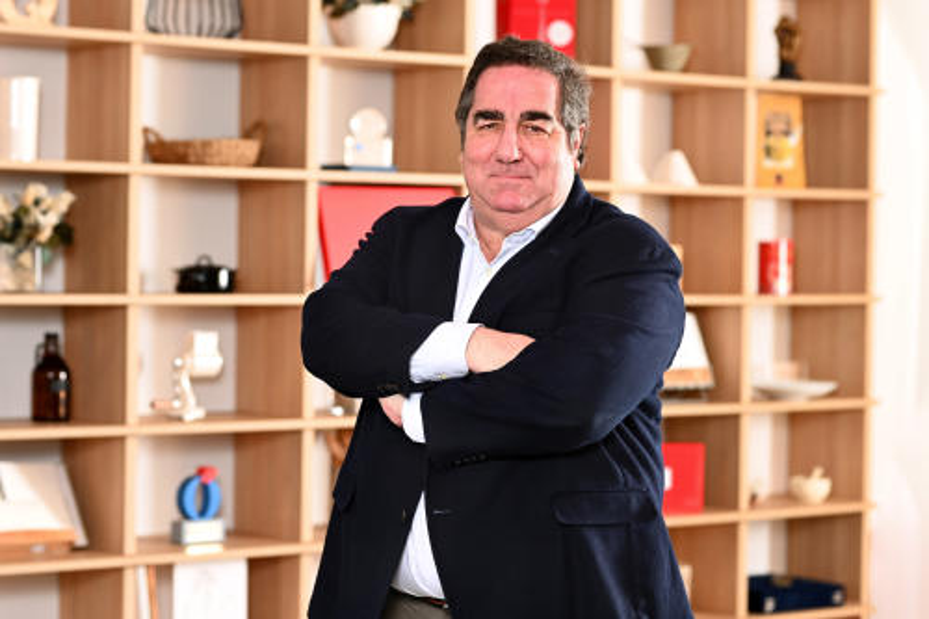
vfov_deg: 16.1
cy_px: 310
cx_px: 464
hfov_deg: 23.9
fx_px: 2193
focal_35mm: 85
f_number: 3.2
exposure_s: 1/125
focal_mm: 85
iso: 125
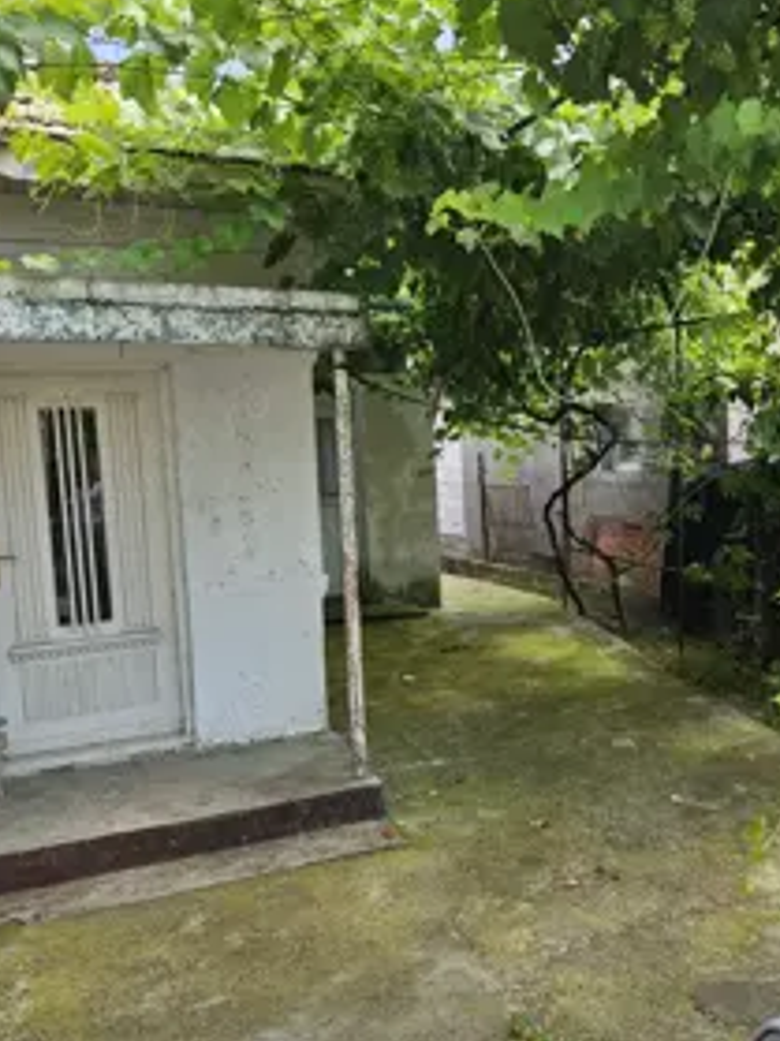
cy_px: 537
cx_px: 545
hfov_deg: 42.1
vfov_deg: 55.4
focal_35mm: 33
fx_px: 992
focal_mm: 5.4
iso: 25
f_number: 1.8
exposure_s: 1/219
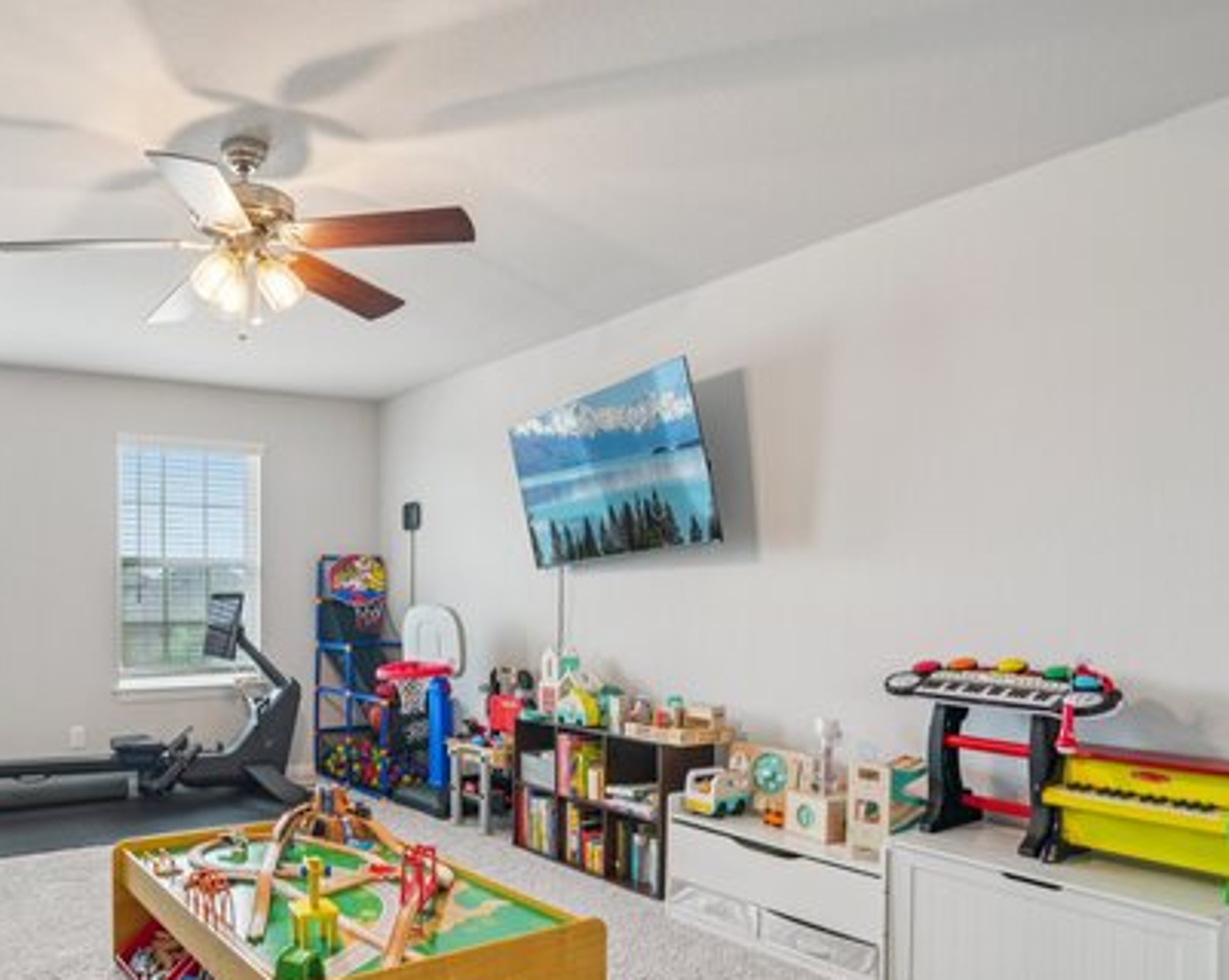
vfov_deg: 58.2
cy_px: 596
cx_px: 356
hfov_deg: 67.2
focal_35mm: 24
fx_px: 872
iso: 400
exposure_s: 1/15
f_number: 8
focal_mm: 16
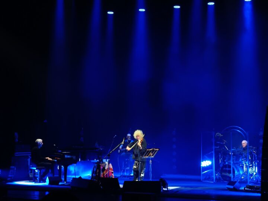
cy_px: 100
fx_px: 557
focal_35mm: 72
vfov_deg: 20.4
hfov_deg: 27.0
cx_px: 134
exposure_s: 1/50
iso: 546
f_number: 1.75
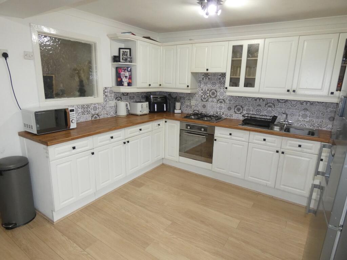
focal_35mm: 20
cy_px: 130
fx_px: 200
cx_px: 174
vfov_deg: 66.0
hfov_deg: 81.7
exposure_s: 1/60
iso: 400
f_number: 2.8
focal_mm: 3.6
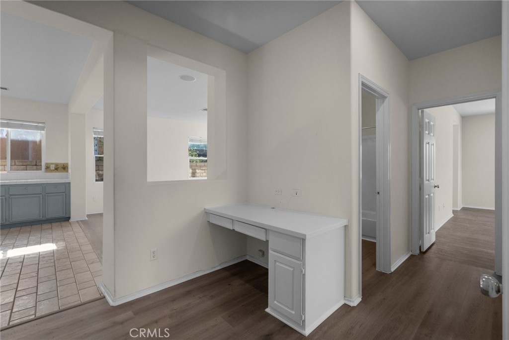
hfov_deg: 96.7
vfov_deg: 73.8
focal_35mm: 16
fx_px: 226
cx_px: 254
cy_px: 170
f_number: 8
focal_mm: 16
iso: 2000
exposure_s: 1/15
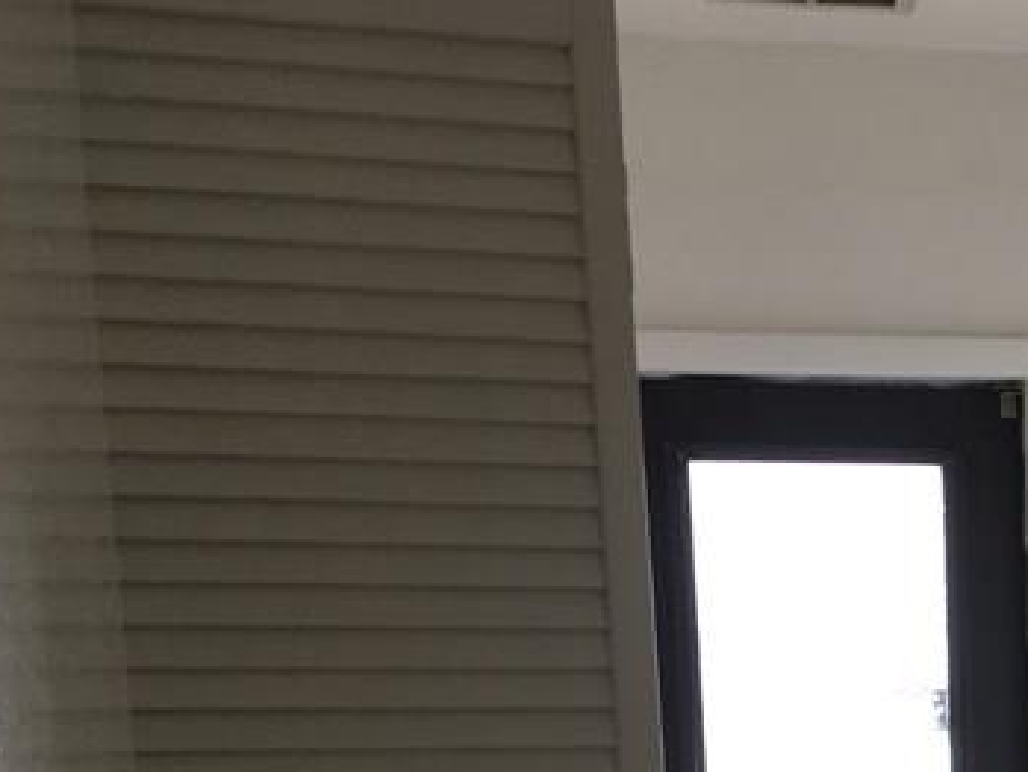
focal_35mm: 85
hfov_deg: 21.0
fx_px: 2525
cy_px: 1078
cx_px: 1328
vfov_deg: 16.2
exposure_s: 1/30
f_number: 2.2
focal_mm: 4.15
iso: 40
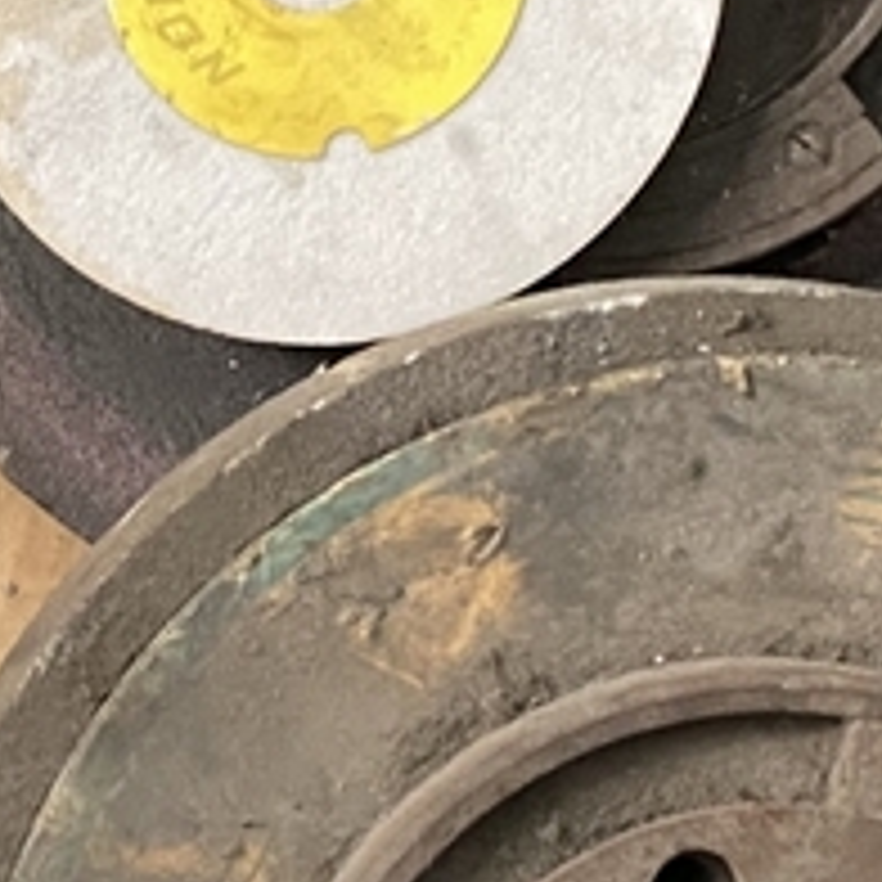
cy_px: 225
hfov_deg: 12.3
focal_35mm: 141
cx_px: 72
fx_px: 4065
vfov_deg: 12.4
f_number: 1.8
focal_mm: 4.25
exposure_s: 1/32
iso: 640
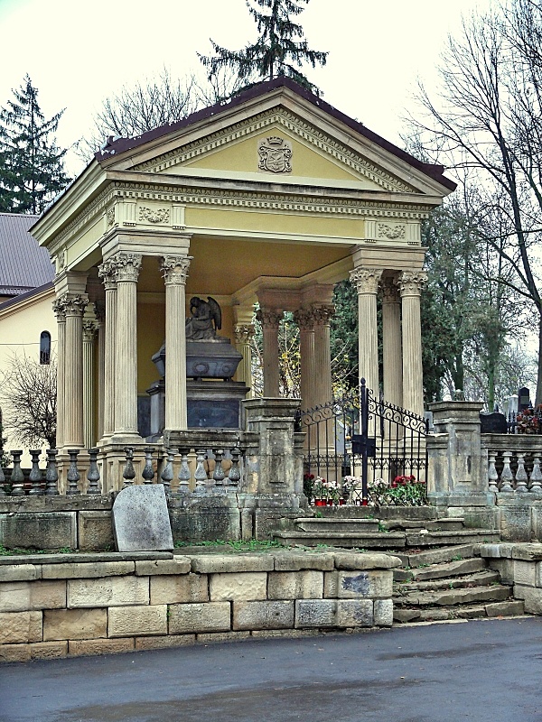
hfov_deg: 21.9
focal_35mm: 67
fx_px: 1399
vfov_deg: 29.0
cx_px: 271
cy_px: 361
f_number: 3.2
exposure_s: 1/20
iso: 200
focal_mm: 14.1
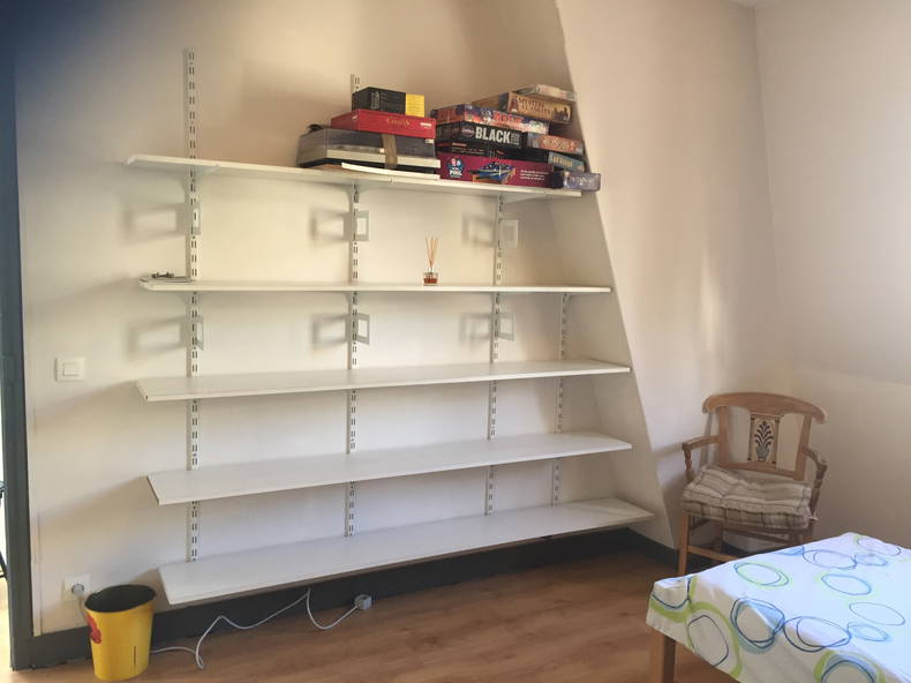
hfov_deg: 61.7
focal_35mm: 29
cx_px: 456
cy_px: 342
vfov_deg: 48.2
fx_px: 763
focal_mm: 4.15
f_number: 2.2
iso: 100
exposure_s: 1/33
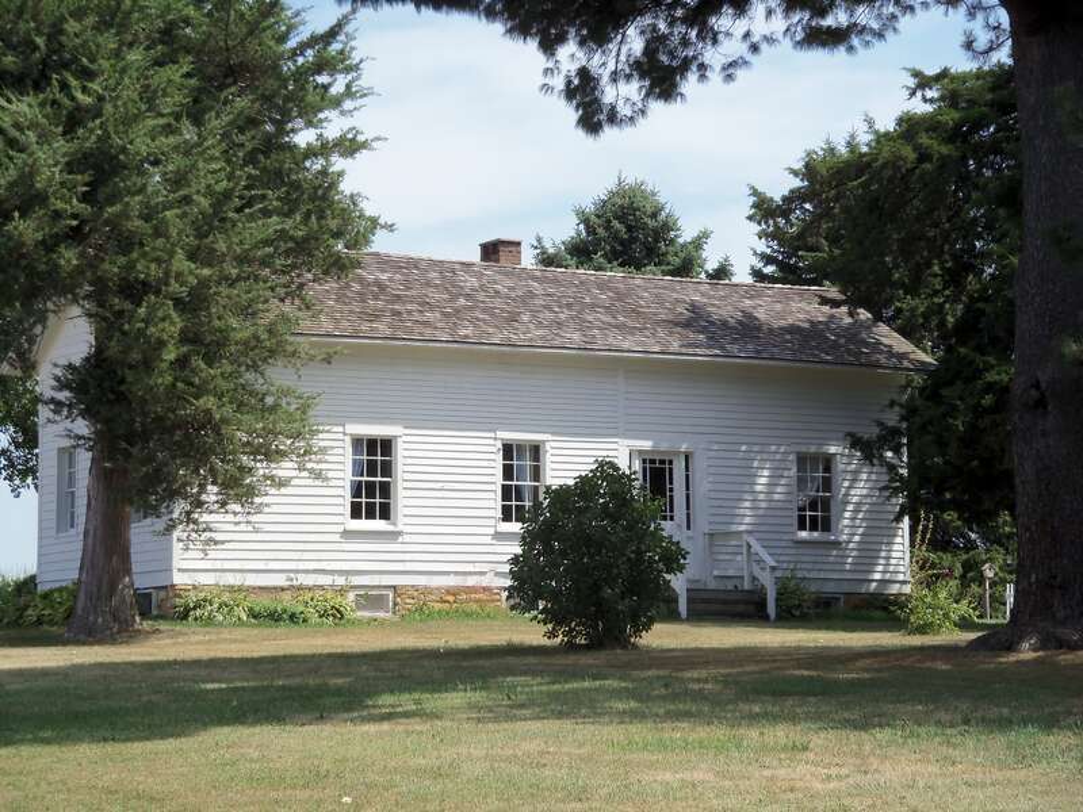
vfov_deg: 14.6
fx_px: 3160
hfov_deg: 19.4
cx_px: 542
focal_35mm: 101
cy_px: 406
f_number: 5.3
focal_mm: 17.9
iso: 64
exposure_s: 1/250
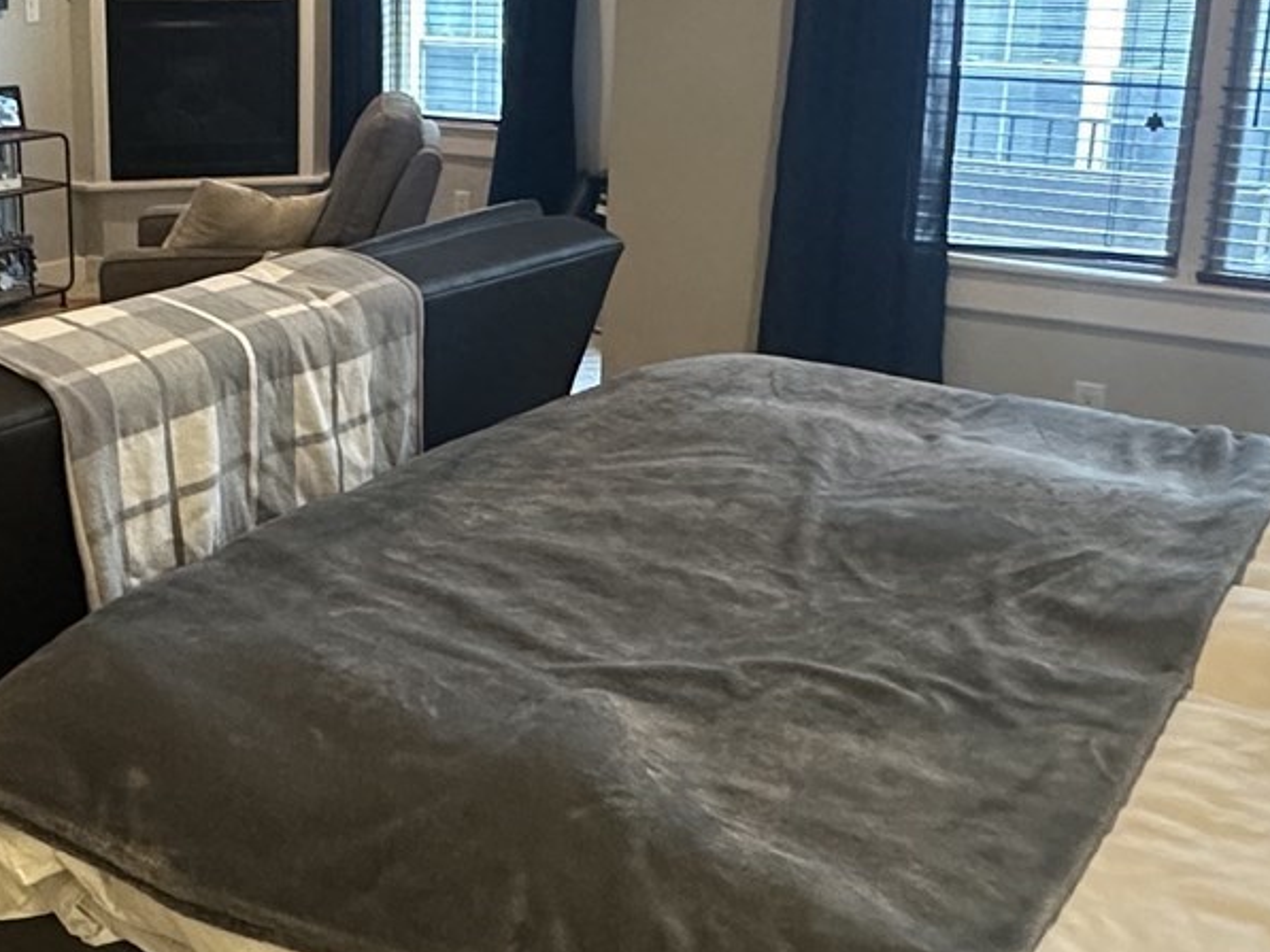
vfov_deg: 30.2
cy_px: 359
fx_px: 1761
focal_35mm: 48
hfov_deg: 38.2
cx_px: 260
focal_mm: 2.22
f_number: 2.2
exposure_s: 1/60
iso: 500
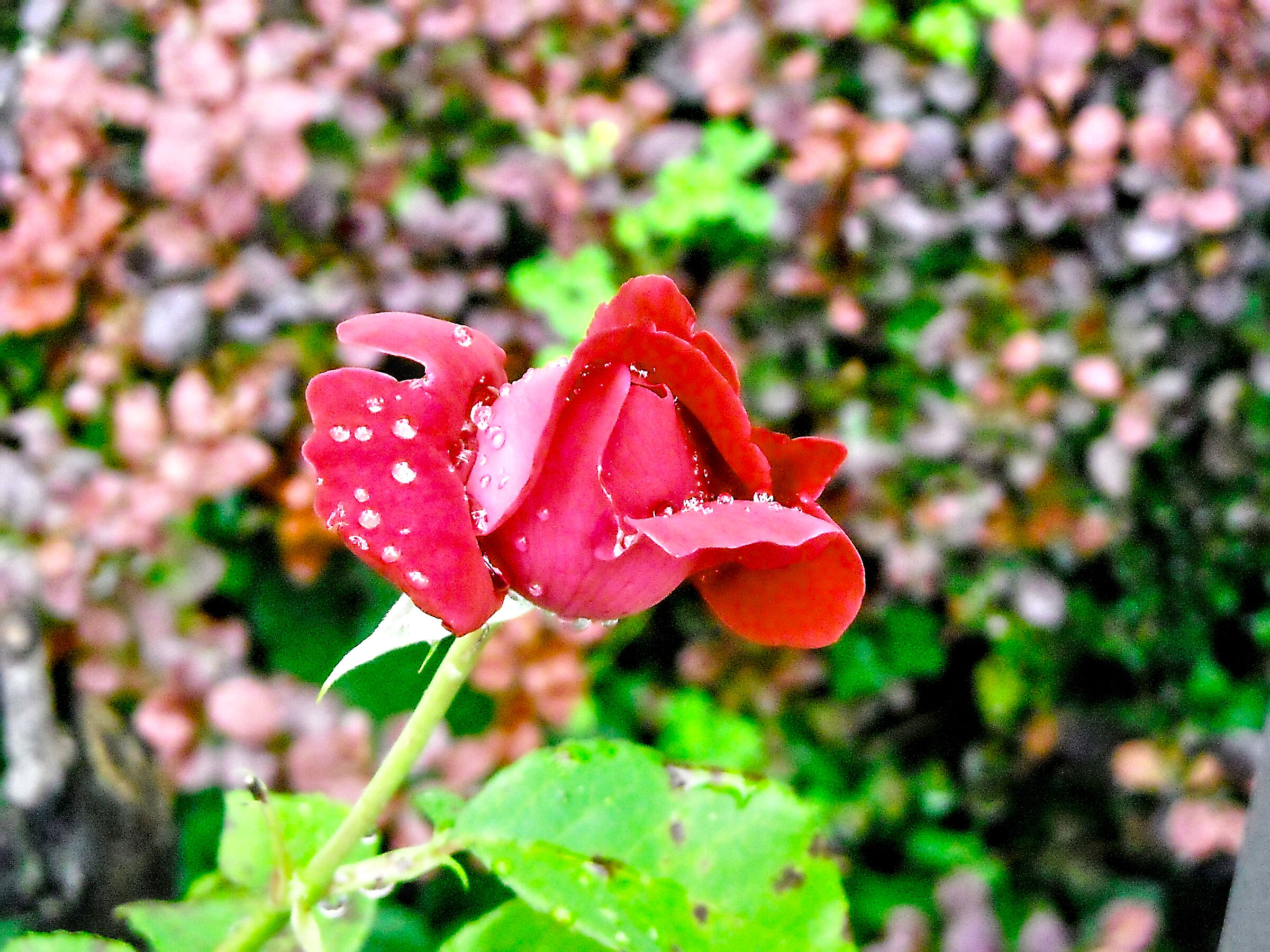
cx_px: 635
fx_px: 3852
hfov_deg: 18.7
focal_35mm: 105
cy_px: 476
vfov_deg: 14.1
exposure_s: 1/218
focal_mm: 17.1
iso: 800
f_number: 4.7
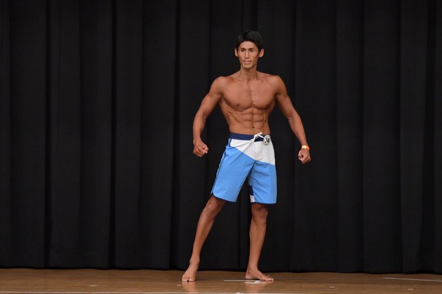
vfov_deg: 5.7
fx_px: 2945
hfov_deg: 8.6
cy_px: 147
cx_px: 221
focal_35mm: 240
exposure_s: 1/400
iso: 6400
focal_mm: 160
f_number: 5.6
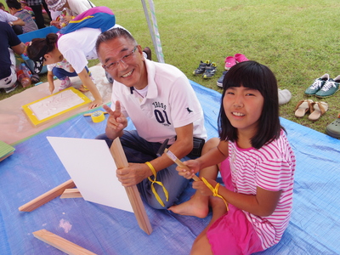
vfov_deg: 46.8
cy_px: 128
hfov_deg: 60.0
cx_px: 170
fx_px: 295
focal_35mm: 30
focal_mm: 5.4
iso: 125
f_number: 3.2
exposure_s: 1/80
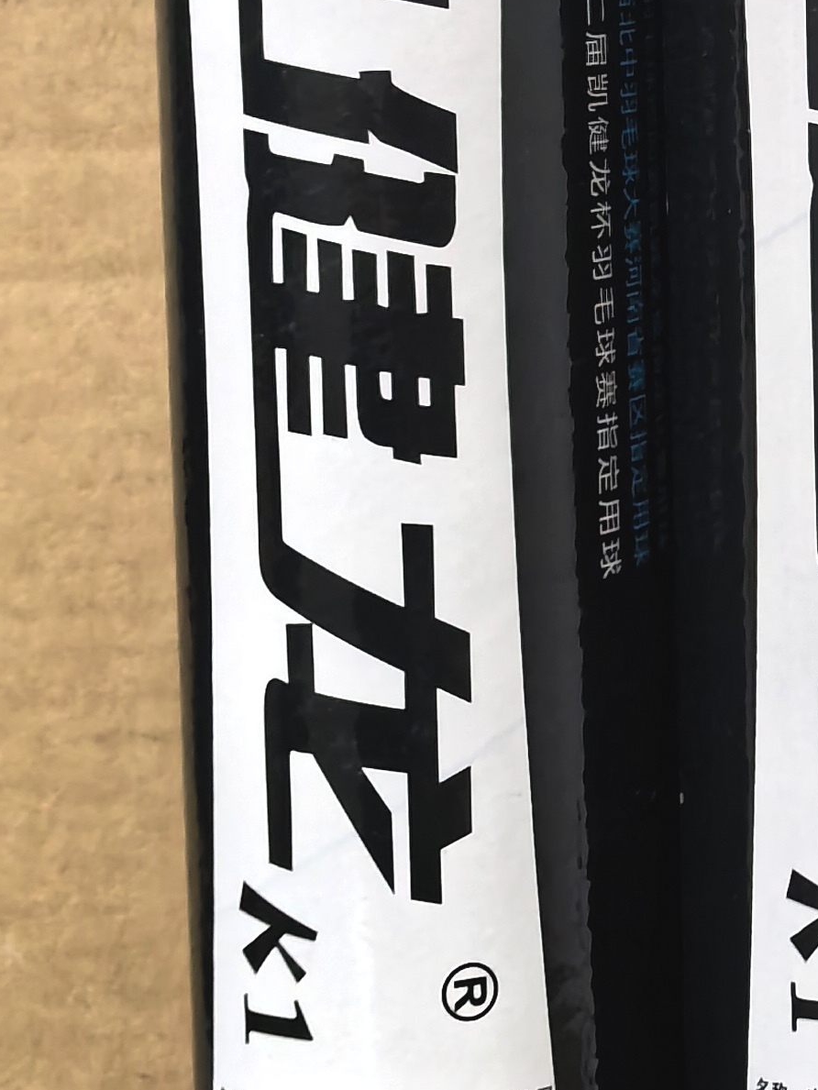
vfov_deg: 20.4
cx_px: 1286
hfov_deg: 14.6
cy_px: -26
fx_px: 2930
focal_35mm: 93
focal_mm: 5.75
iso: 200
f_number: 2
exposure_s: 1/100
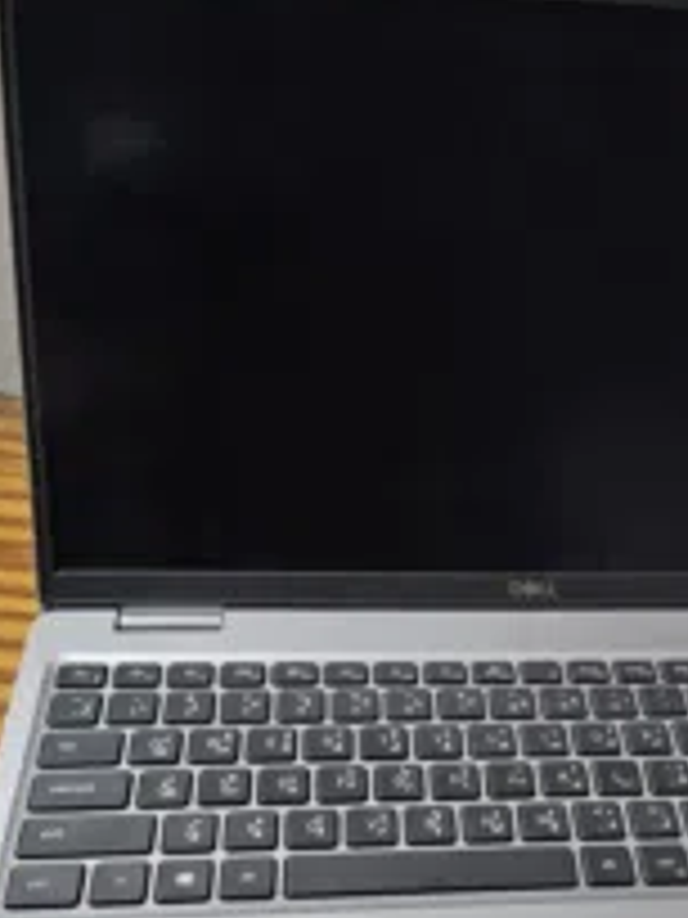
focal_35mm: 45
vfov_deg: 40.8
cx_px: 553
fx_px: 1193
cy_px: 698
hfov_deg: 31.3
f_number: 1.7
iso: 1250
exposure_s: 1/25
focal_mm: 6.3
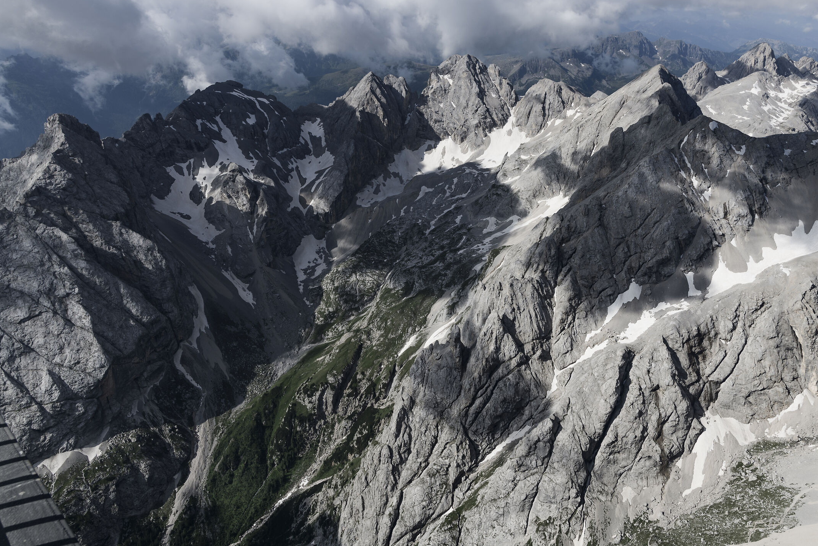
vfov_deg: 47.8
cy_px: 241
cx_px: 456
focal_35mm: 27
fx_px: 613
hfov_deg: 67.2
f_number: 9
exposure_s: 1/200
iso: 64
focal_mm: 24
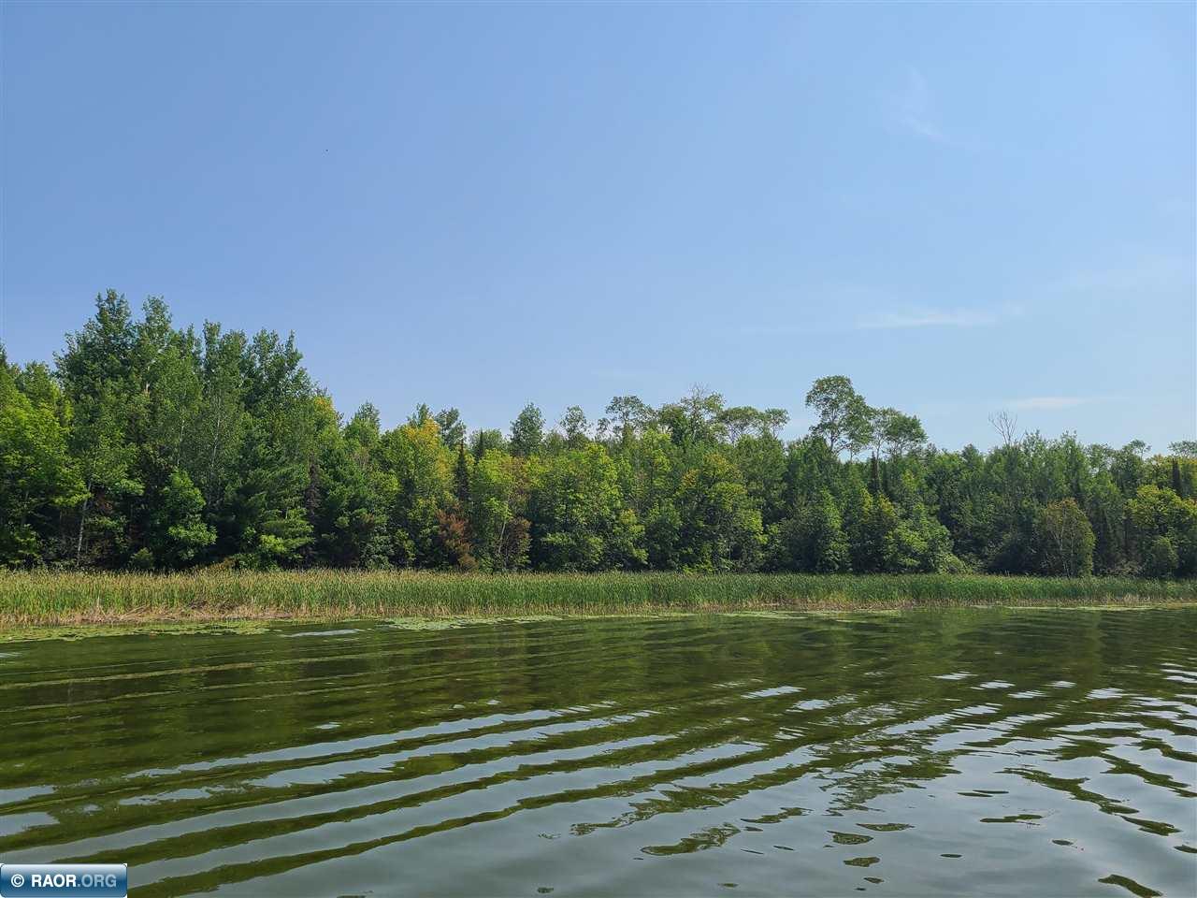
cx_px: 598
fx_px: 899
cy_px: 449
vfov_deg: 53.1
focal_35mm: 26
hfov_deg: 67.3
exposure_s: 1/3067
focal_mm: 5.4
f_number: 1.8
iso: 40
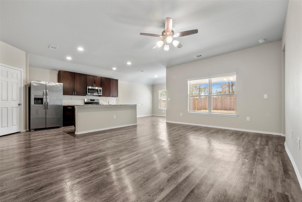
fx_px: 126
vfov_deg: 77.3
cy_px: 101
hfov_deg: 100.4
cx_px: 151
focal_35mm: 15
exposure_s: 2.5
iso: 250
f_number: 9
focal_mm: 15
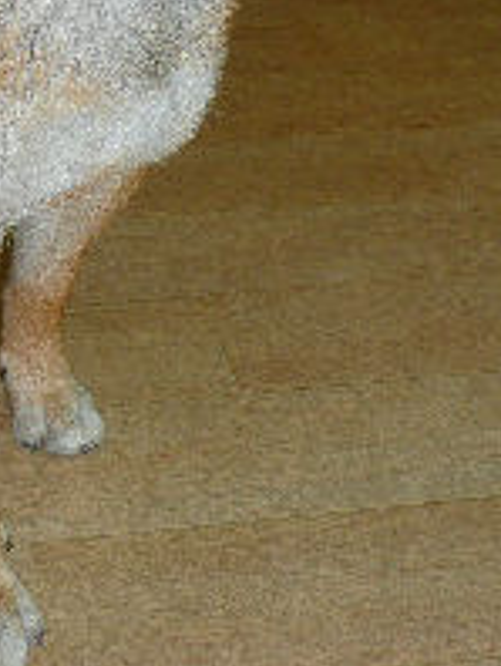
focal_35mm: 79
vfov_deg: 23.0
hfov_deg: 18.3
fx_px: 1521
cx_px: 34
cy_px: -94
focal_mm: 4.9
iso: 100
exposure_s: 1/30
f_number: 3.4
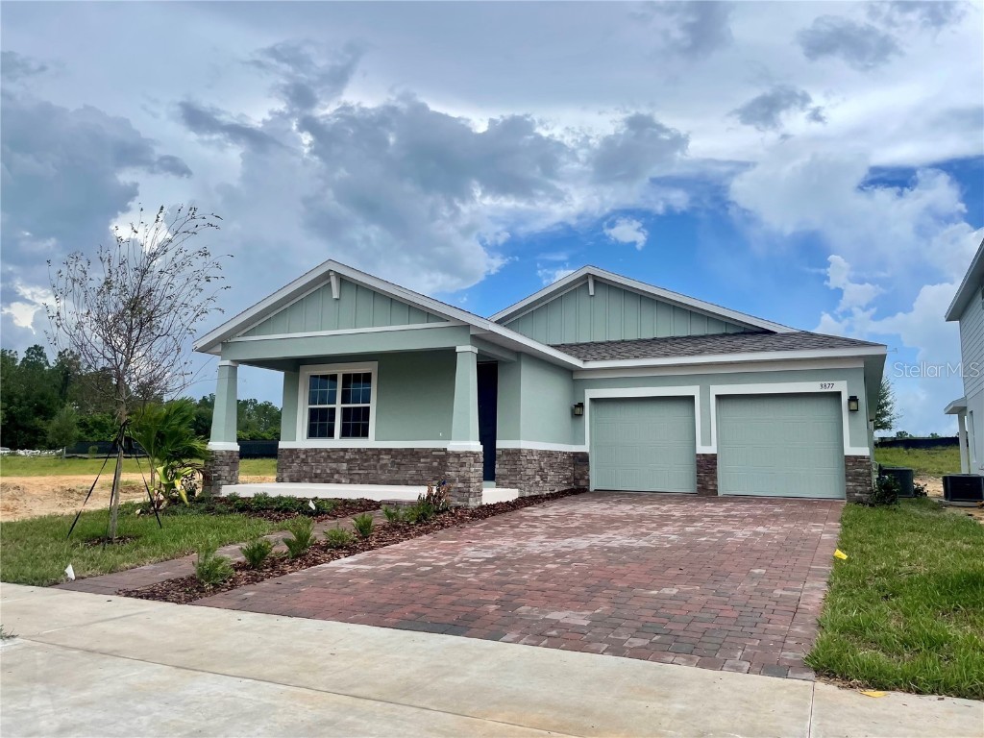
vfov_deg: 53.1
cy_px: 369
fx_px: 739
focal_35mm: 26
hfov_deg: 67.3
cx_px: 492
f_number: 1.6
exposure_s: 1/3731
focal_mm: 4.2
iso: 32
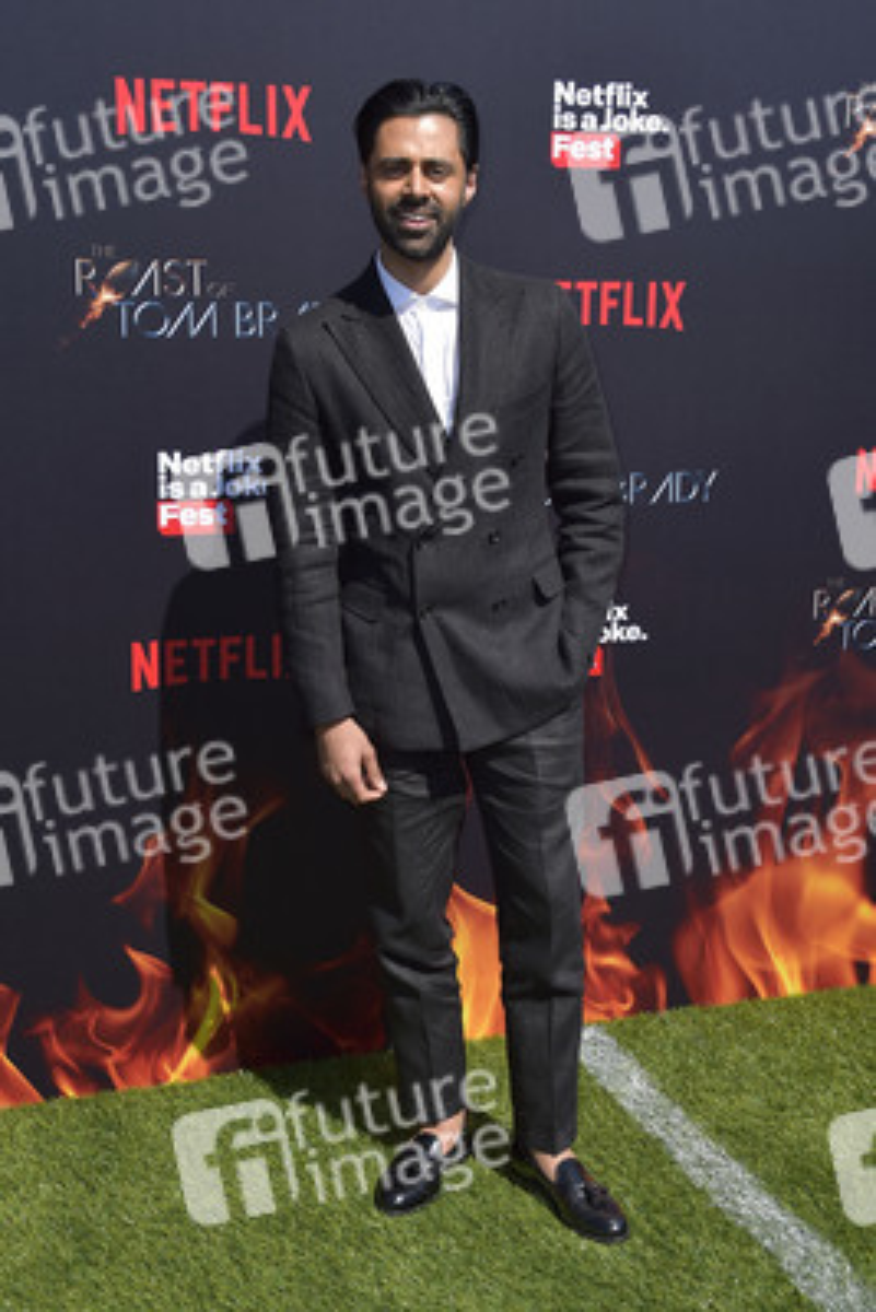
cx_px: 438
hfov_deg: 31.9
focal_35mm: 42
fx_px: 1532
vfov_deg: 46.4
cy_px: 656
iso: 200
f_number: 8
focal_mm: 42
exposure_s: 1/250
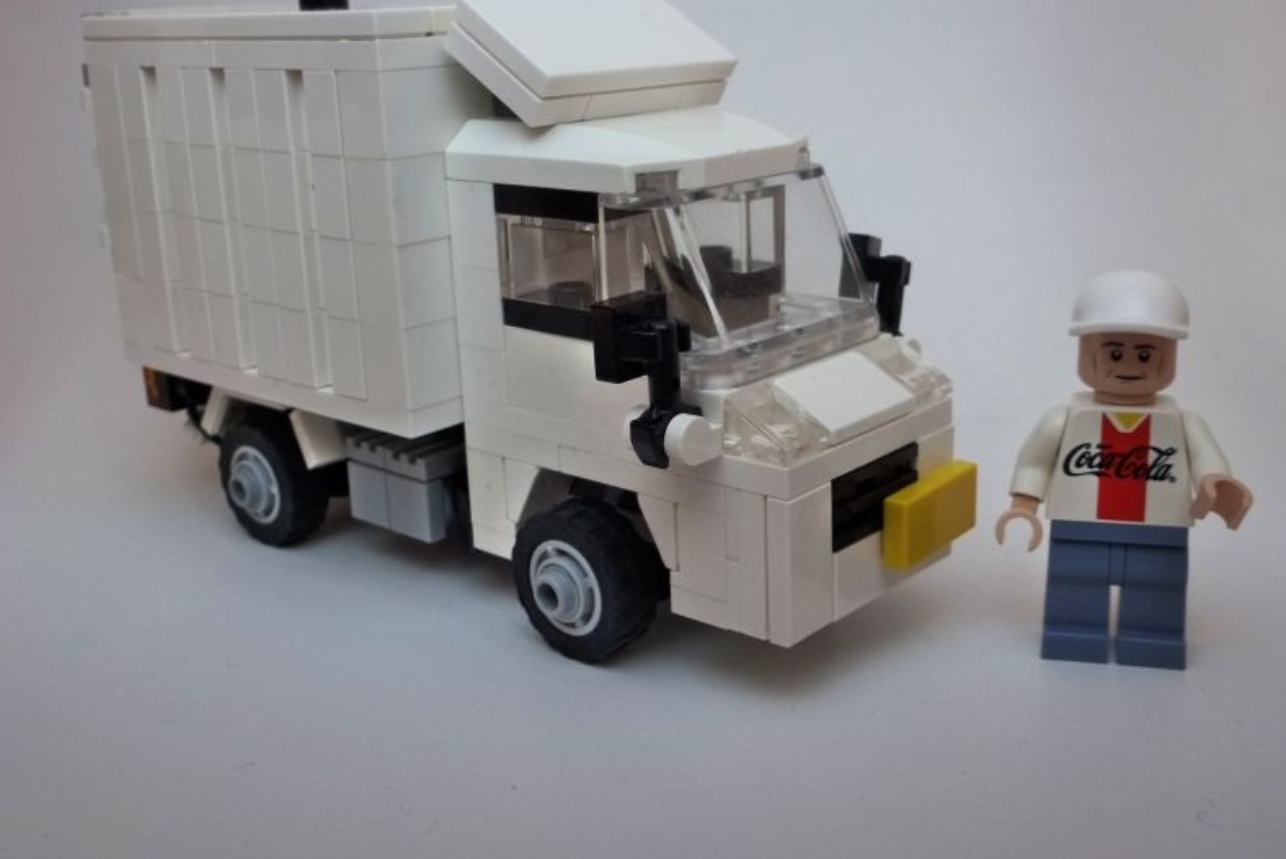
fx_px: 1358
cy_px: 394
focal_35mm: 38
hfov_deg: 50.7
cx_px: 650
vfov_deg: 35.1
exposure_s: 1/10
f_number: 3.7
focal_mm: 6.4
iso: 400
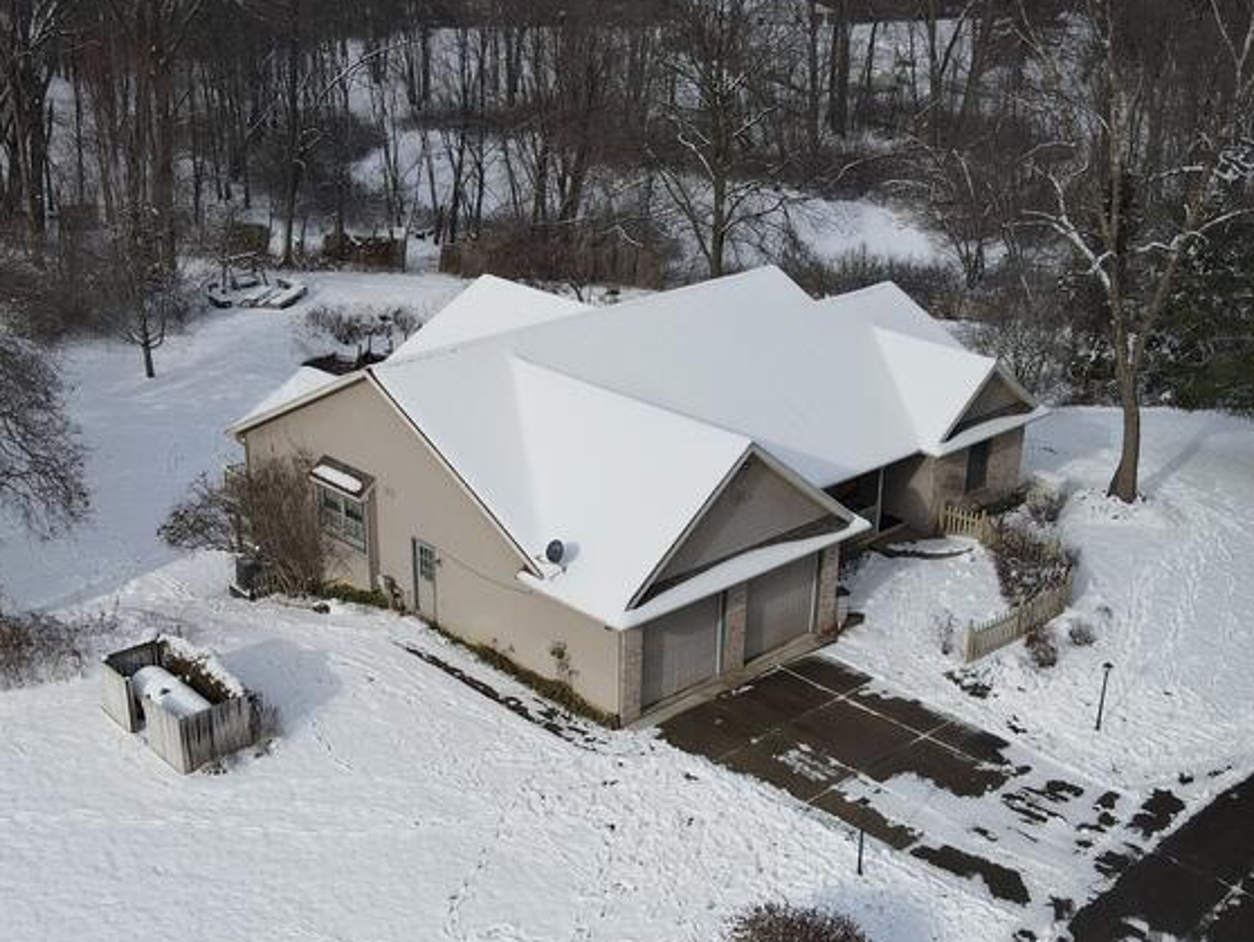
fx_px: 1558
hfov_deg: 43.8
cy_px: 594
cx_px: 614
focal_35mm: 43
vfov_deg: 33.4
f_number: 2.8
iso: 100
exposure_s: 1/1250
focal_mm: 4.5
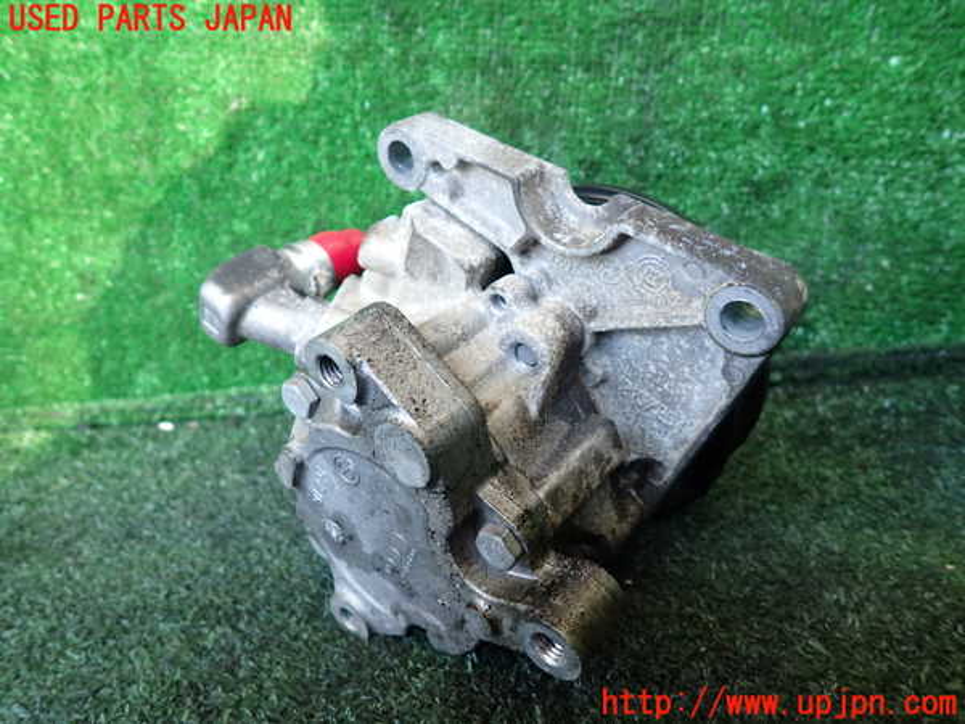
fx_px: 697
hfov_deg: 69.4
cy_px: 362
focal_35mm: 25
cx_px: 482
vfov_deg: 54.9
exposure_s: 1/50
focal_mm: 4.5
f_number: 2
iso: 200
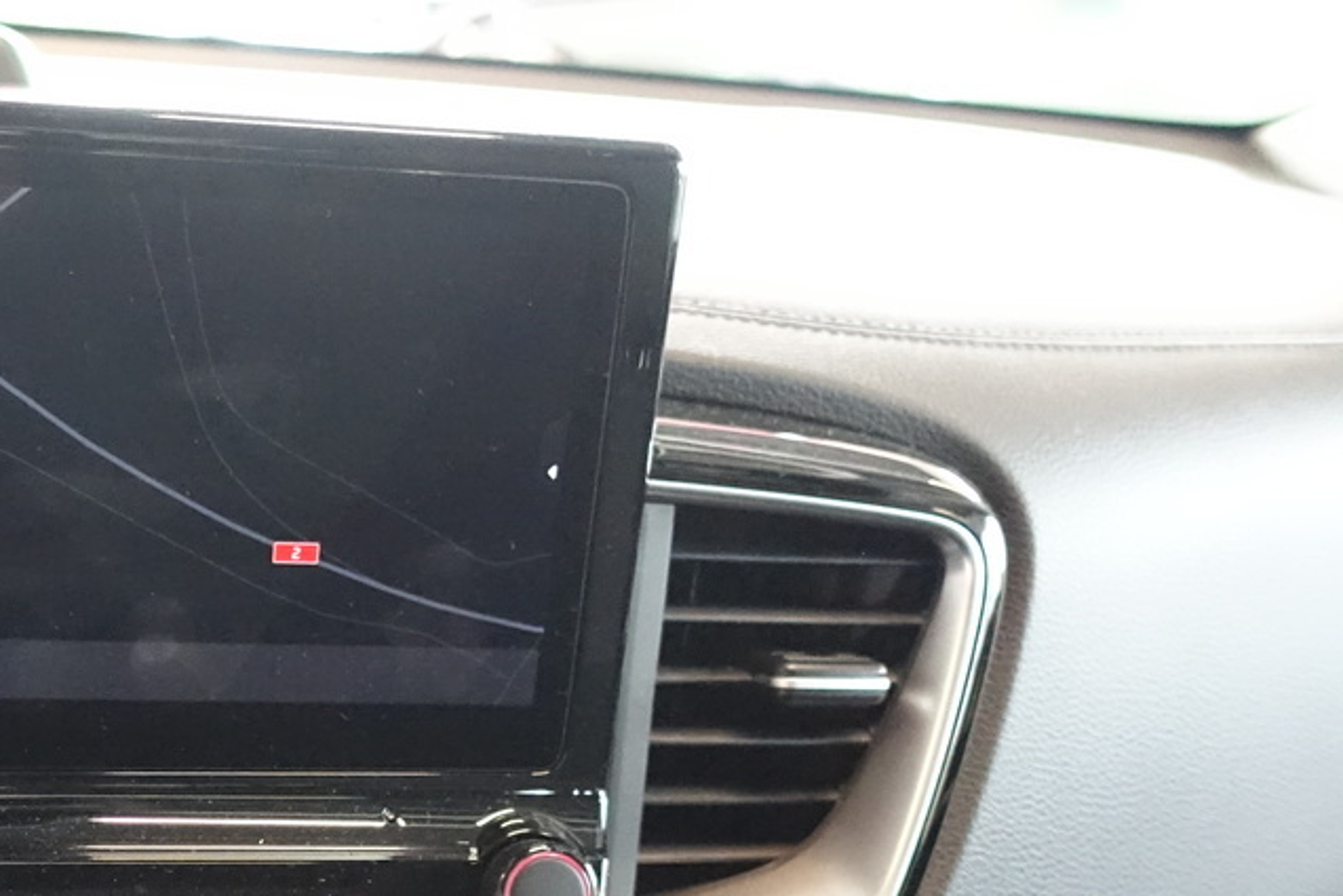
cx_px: 158
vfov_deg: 21.2
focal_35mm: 61
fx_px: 2276
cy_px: 987
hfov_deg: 31.5
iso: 3200
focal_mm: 8.8
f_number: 1.8
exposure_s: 1/200
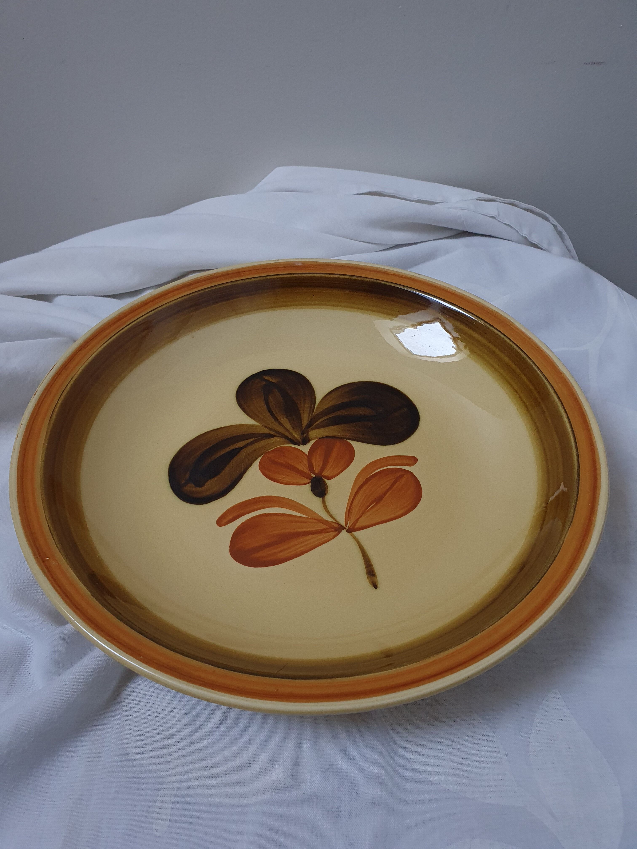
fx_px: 638
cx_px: 318
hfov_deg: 53.1
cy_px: 424
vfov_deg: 67.3
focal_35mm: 26
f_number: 2.4
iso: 250
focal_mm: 4.32
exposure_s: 1/50
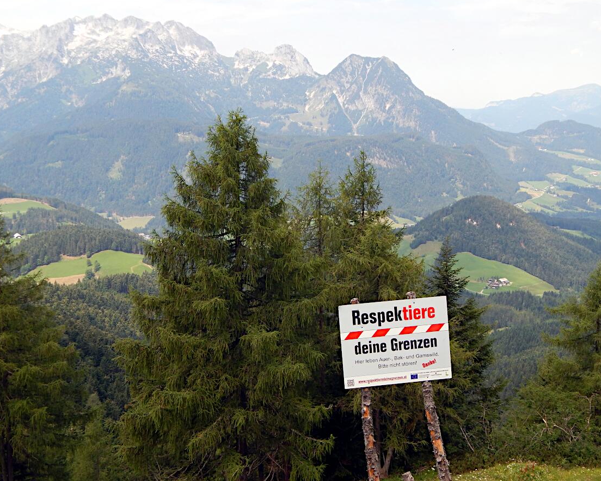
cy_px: 238
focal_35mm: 52
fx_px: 925
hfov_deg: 36.0
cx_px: 322
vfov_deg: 29.1
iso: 125
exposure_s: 1/640
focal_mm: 8.6
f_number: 3.7
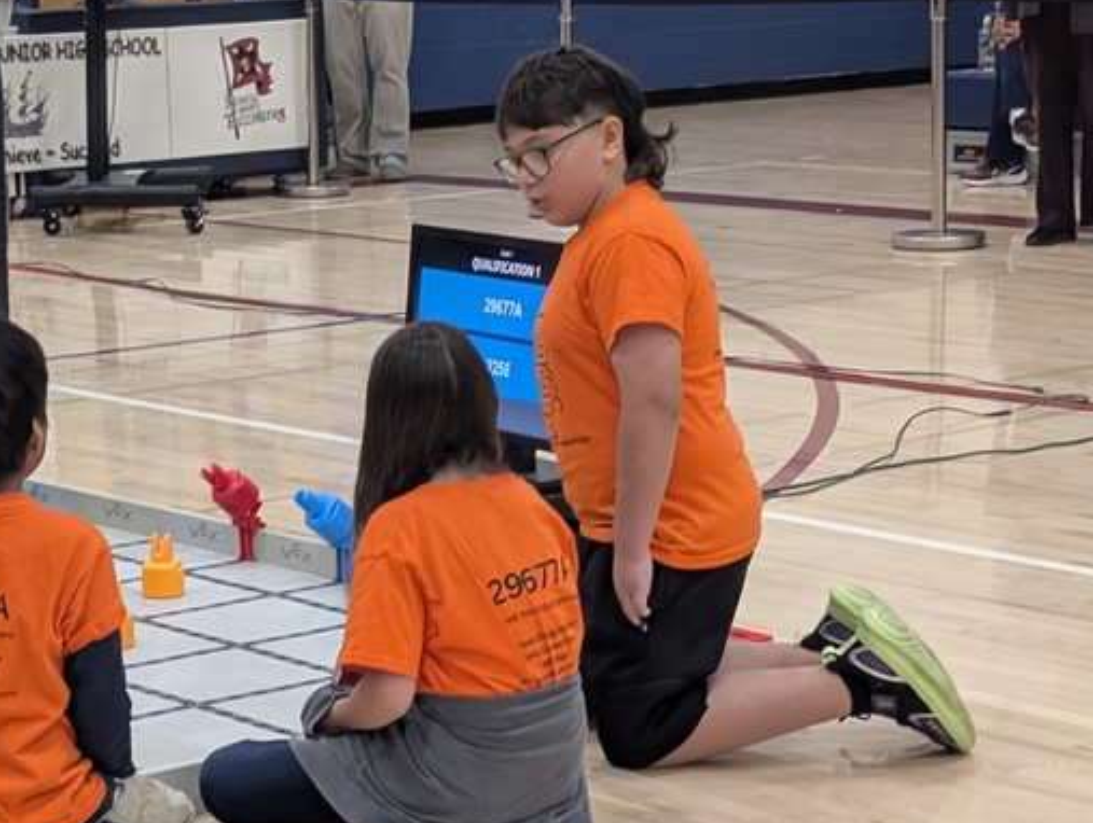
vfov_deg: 15.0
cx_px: 354
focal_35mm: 99
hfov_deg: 19.7
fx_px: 3131
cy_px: 540
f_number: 1.68
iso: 377
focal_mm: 6.9
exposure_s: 1/120
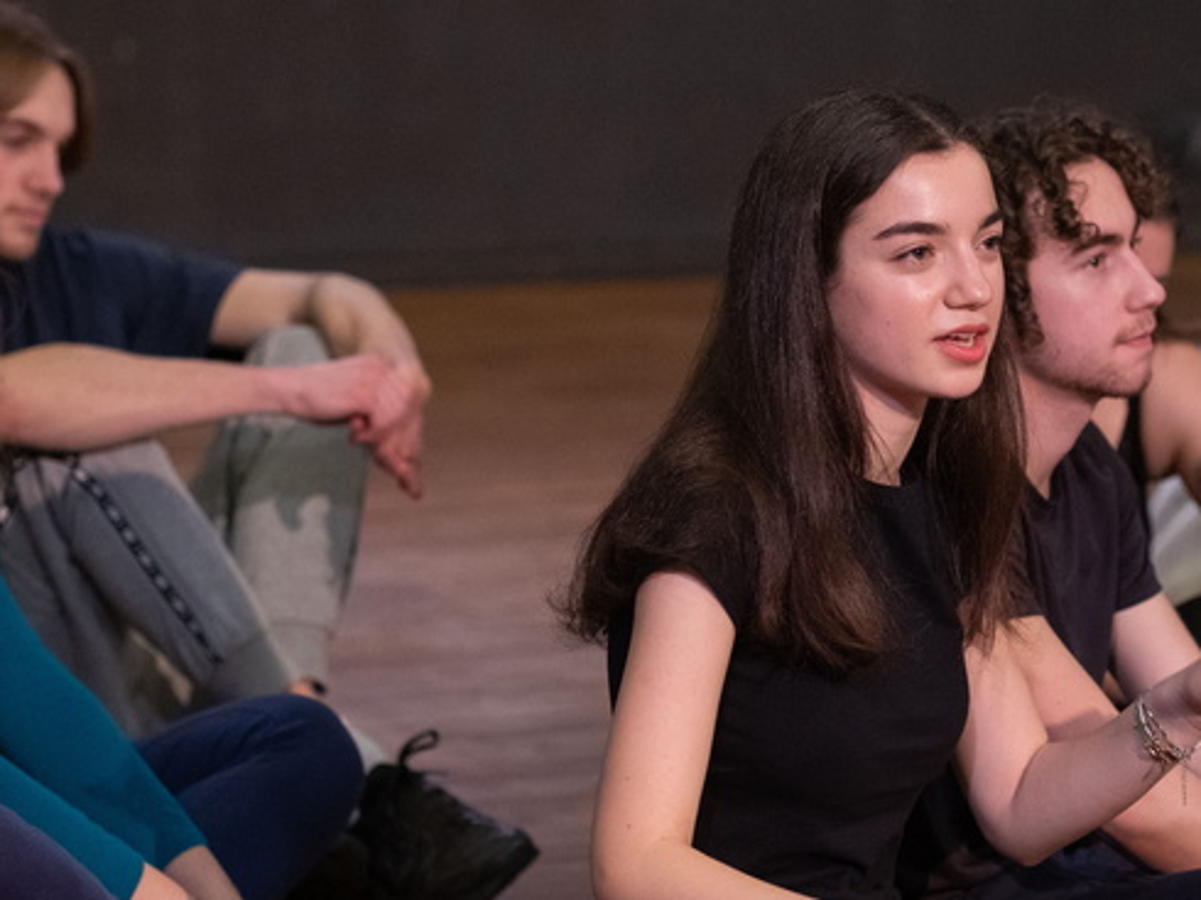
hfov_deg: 9.4
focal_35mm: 210
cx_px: 804
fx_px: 7282
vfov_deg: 7.1
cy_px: 608
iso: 4000
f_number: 2.2
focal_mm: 90
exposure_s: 1/250
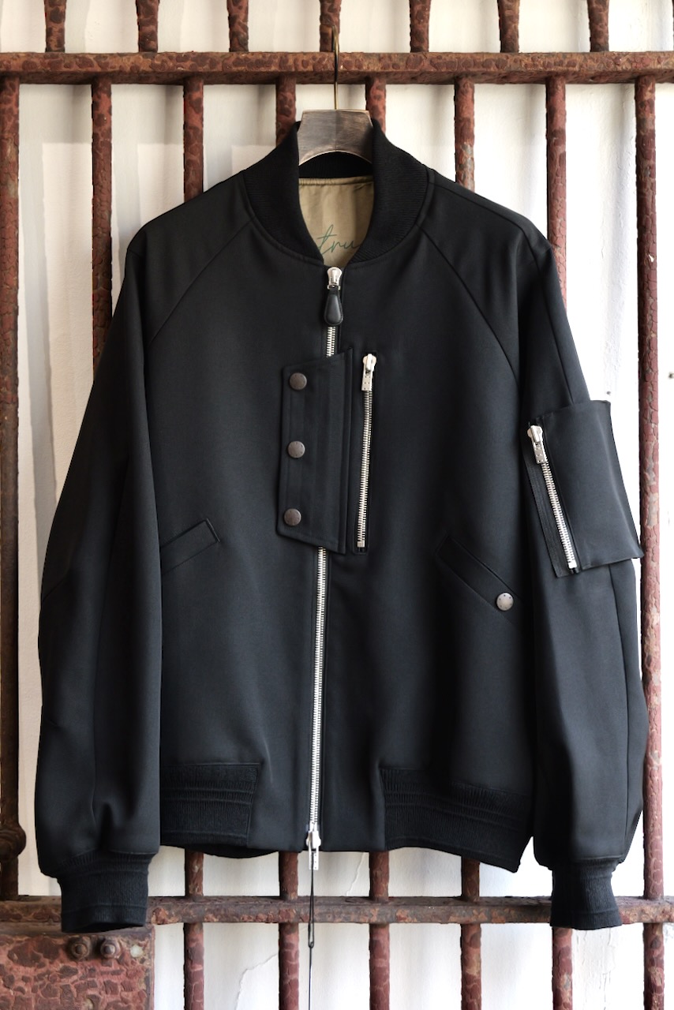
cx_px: 337
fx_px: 1459
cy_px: 505
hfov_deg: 26.0
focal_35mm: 52
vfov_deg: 38.2
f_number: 5.6
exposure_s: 1/60
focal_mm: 52
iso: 2500
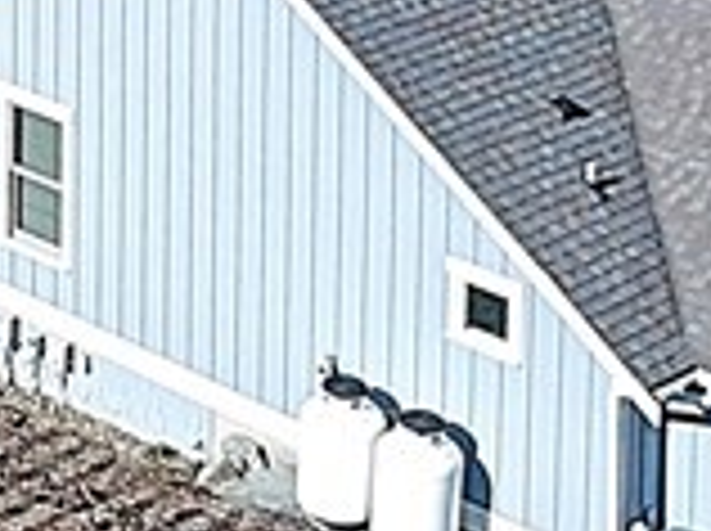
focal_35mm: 130
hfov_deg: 14.6
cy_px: 173
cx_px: -202
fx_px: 2666
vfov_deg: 11.4
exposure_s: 1/221
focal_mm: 3.6
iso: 100
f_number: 2.8
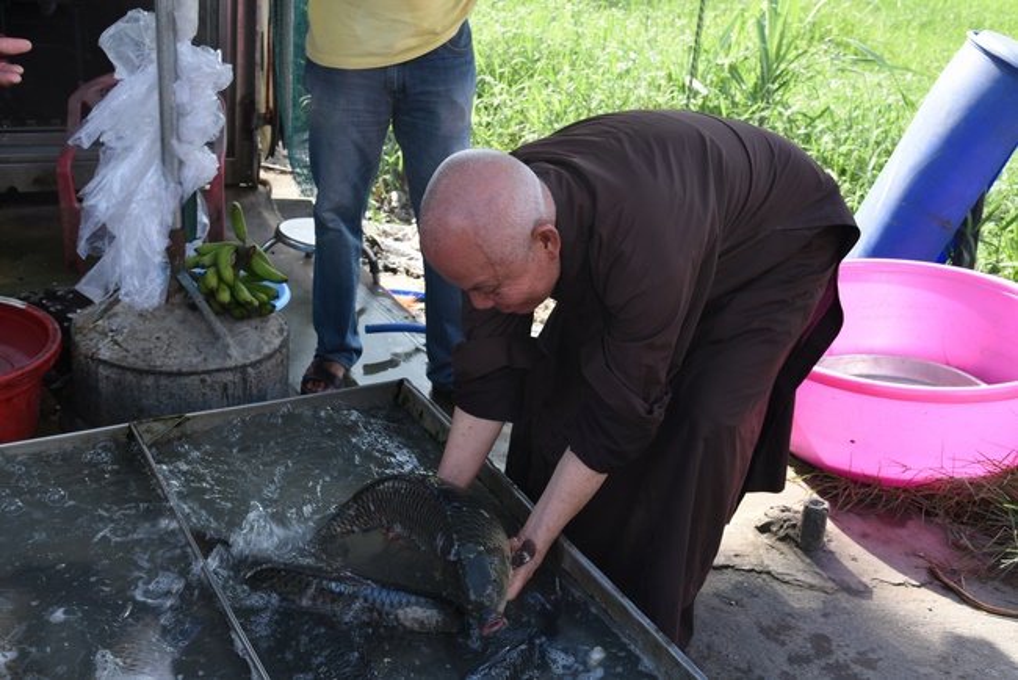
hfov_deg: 48.4
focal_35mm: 40
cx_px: 509
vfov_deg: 33.4
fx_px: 1132
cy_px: 340
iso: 250
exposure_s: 1/100
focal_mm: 40
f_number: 8
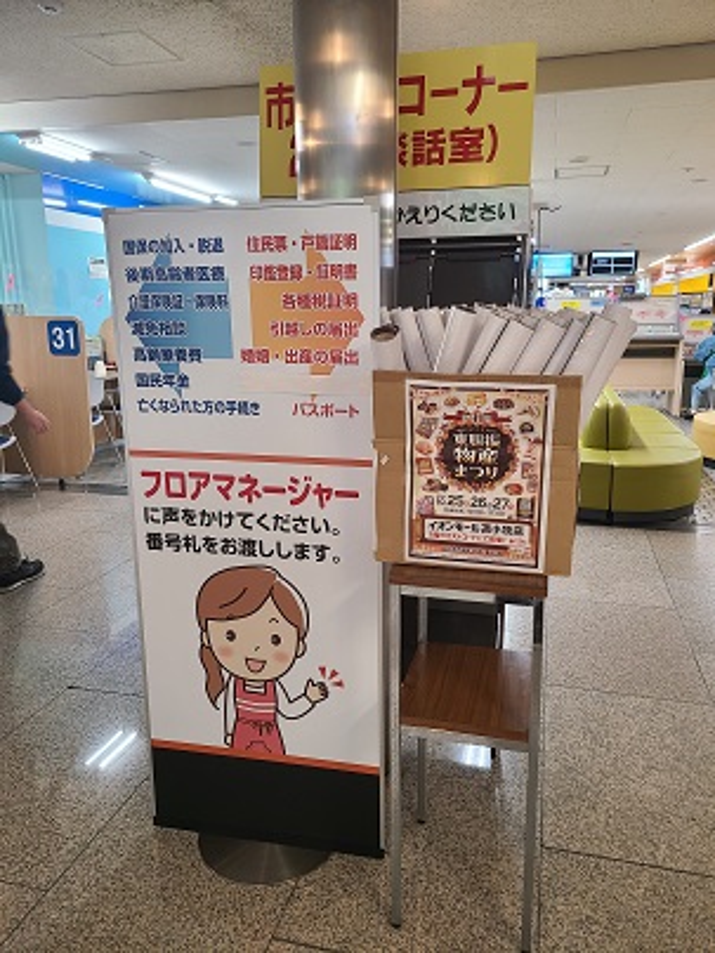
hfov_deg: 53.1
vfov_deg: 67.3
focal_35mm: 26
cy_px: 476
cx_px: 358
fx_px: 716
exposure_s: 1/50
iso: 125
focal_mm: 5.4
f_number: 1.8
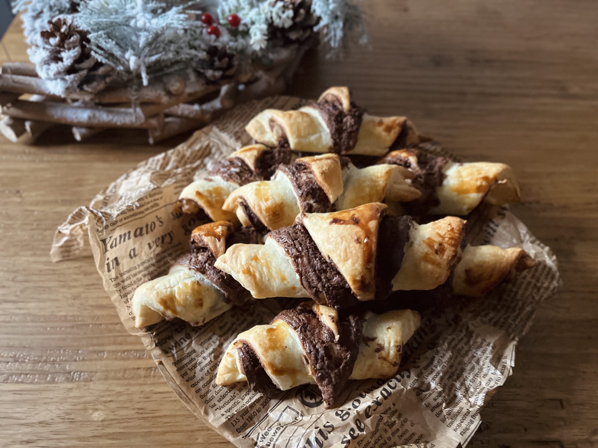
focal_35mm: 26
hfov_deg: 67.3
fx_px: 449
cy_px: 224
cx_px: 299
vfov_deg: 53.1
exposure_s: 1/38
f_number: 1.6
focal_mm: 5.1
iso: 640
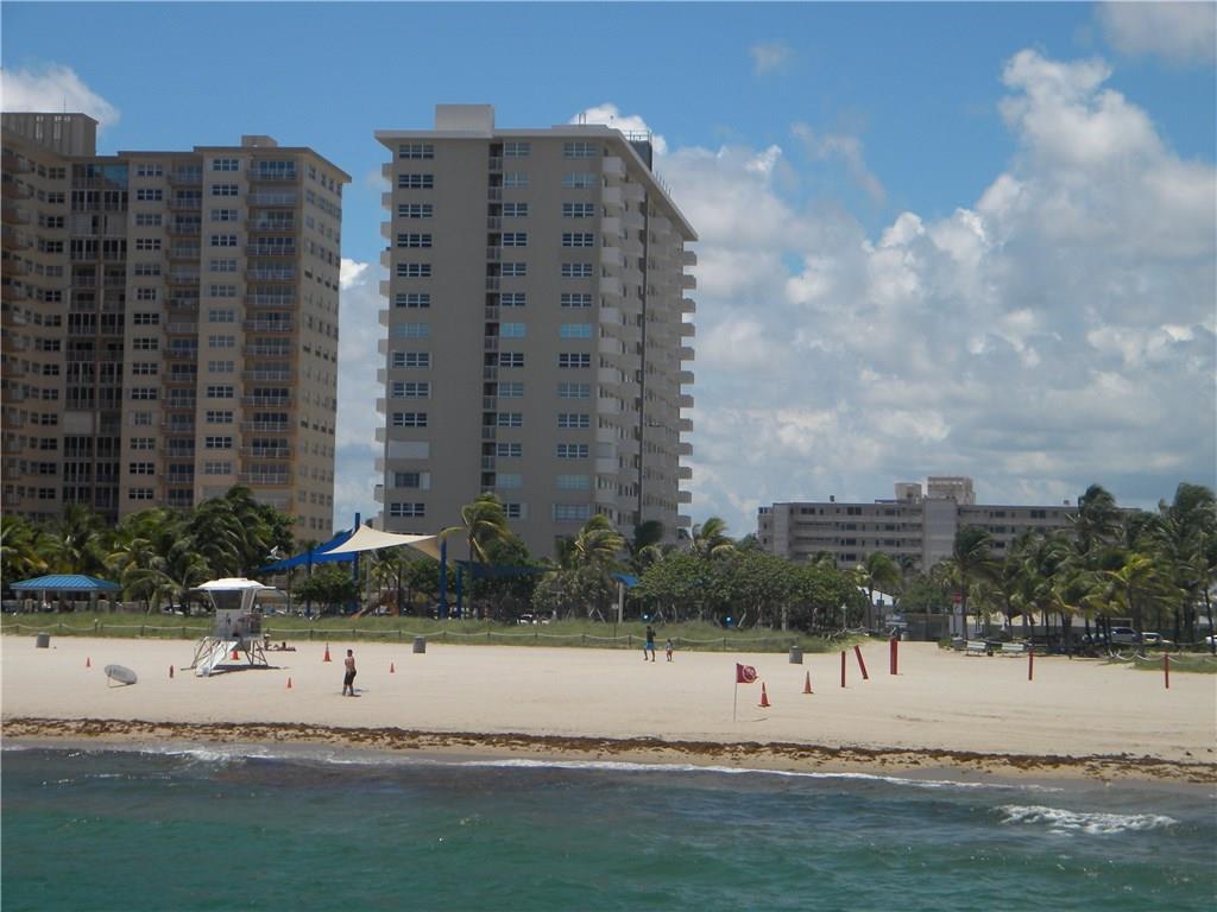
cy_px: 456
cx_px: 608
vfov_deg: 17.8
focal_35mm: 83
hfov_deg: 23.6
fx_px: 2918
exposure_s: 1/354
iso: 80
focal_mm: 15.1
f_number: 9
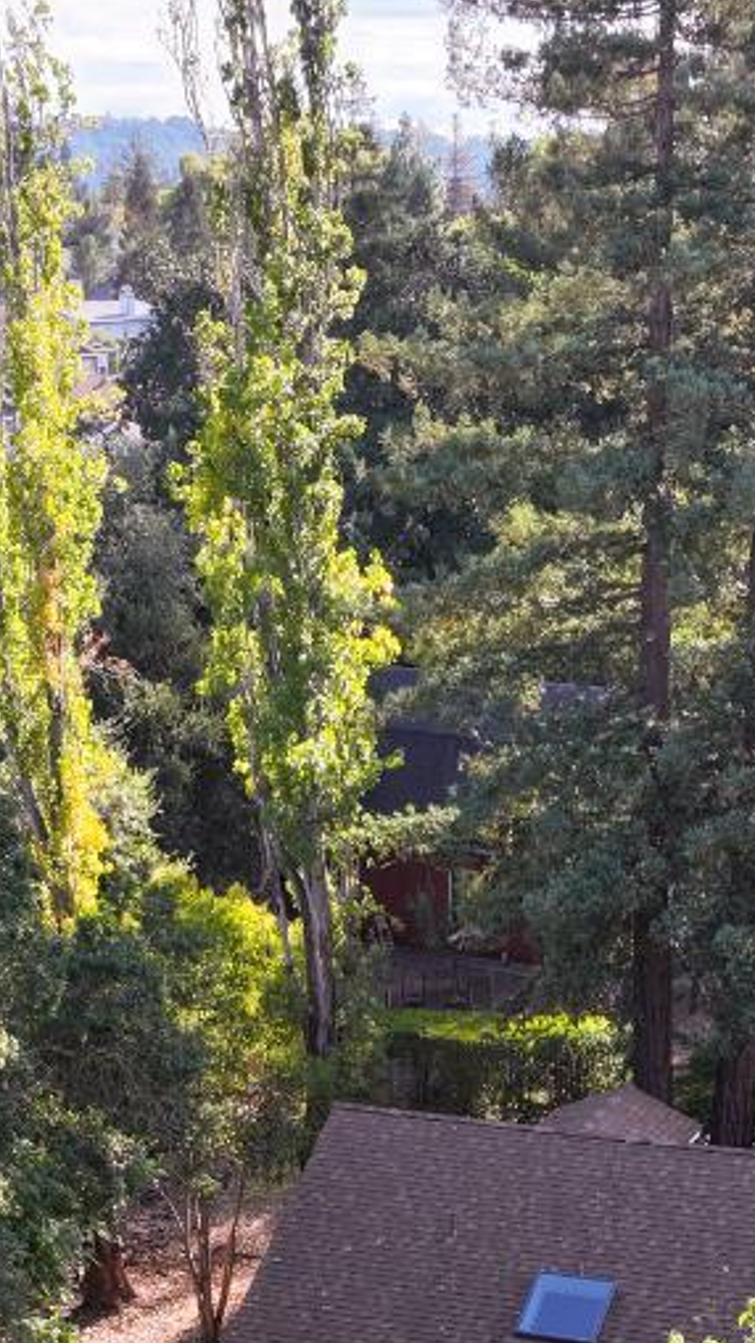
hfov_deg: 15.6
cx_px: 494
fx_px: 2743
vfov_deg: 25.8
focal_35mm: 77
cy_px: 1423
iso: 100
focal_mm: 12.29
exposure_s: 1/120
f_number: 5
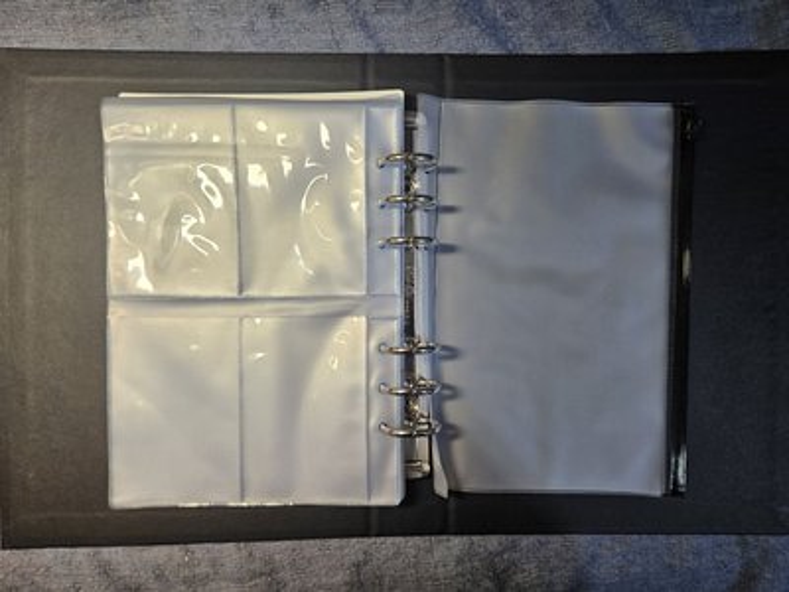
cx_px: 394
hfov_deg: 73.9
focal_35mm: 23
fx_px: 524
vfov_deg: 58.9
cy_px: 296
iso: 100
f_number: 1.8
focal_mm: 5.4
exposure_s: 1/120
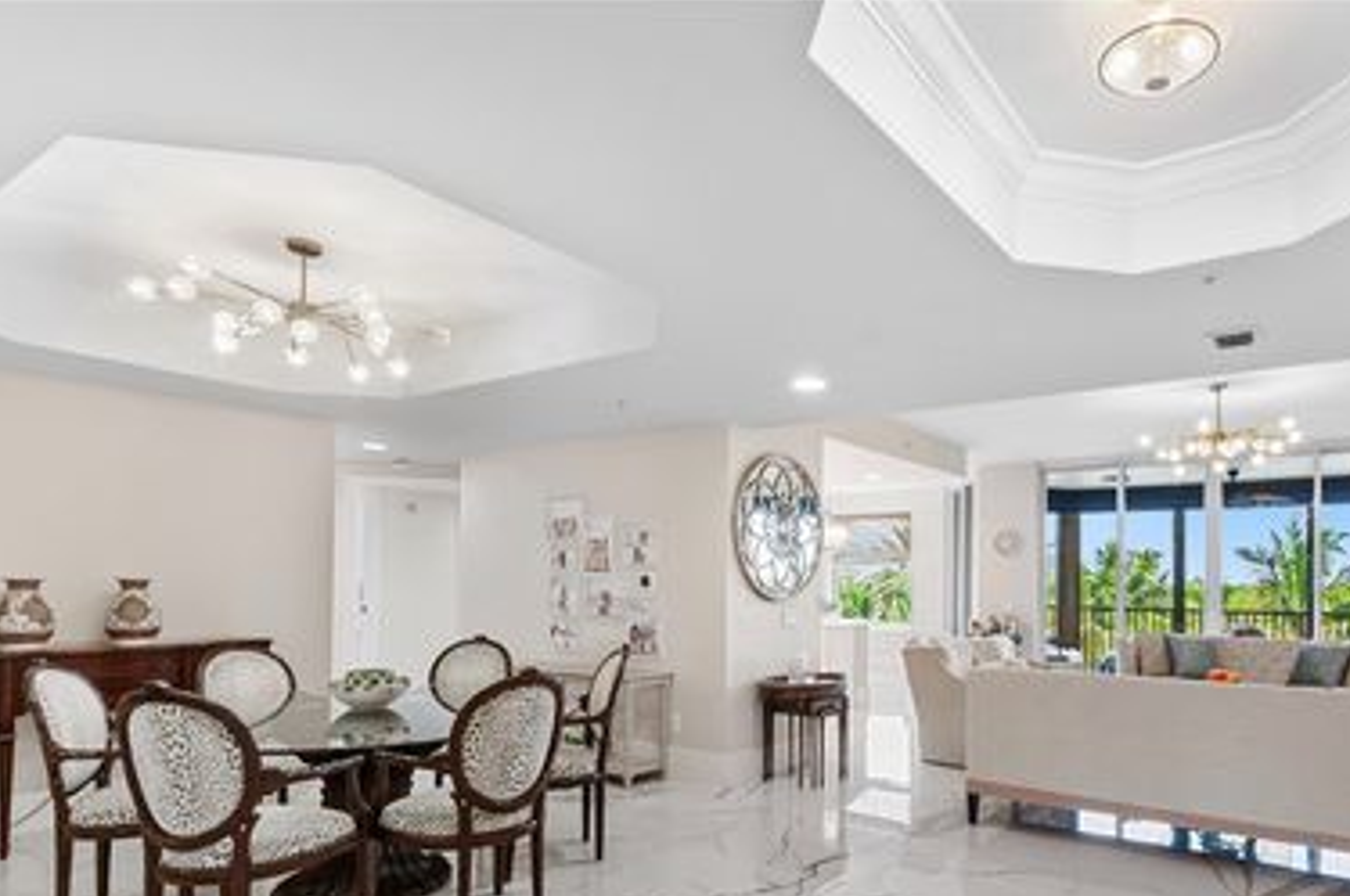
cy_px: 594
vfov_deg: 60.4
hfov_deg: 82.7
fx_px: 749
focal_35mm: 20
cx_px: 832
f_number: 8
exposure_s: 1/1.67
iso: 200
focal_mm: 10
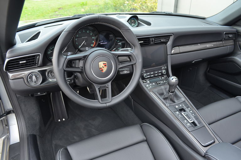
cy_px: 80
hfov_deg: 67.5
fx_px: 180
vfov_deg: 47.7
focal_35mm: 27
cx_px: 120
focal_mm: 18
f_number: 5
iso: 400
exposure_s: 1/100
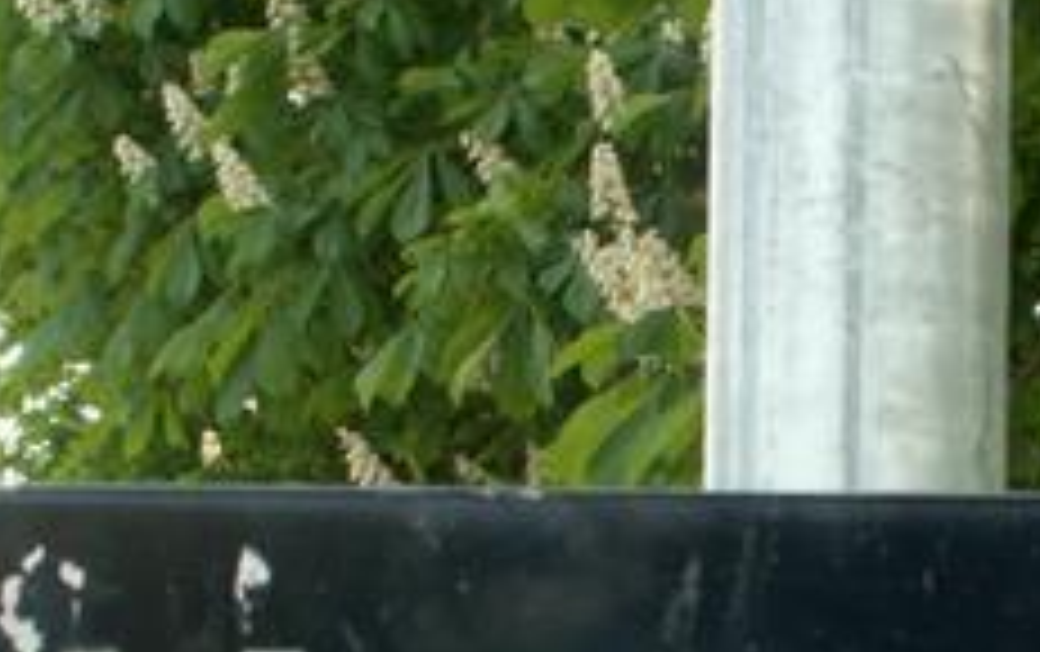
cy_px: 737
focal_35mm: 129
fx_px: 3661
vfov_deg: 10.1
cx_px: 851
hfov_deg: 16.0
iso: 50
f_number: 3.5
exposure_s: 1/60
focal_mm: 7.24
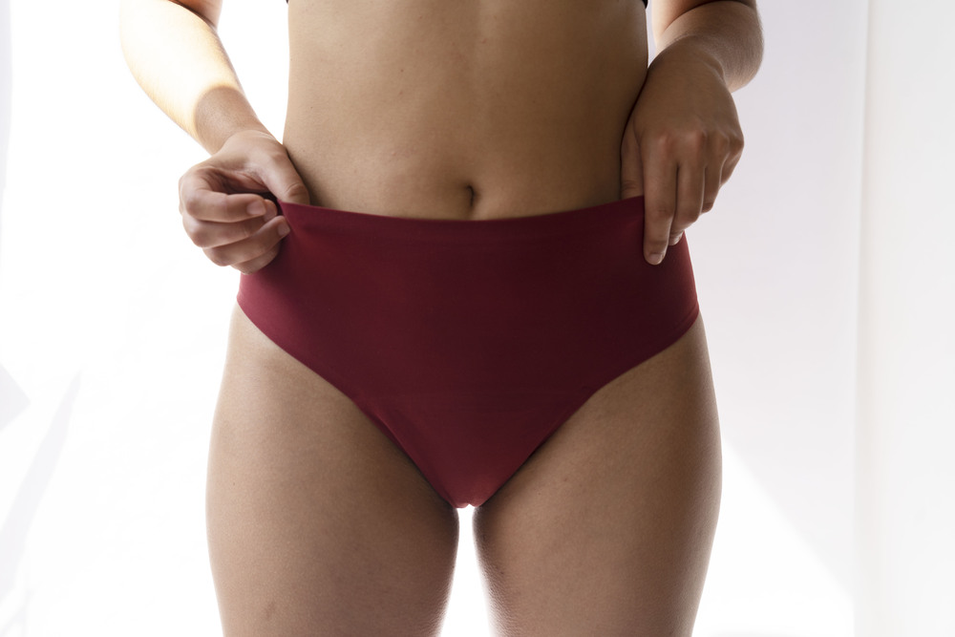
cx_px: 478
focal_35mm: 40
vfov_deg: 33.4
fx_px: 1061
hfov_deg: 48.5
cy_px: 318
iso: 100
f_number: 5
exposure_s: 1/250
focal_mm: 40
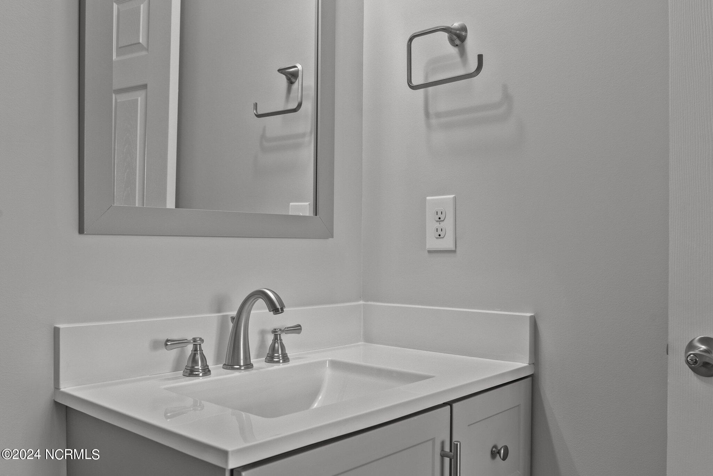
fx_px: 594
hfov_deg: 61.9
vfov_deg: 43.6
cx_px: 356
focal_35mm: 30
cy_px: 238
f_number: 7.1
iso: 500
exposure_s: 1/15
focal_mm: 30
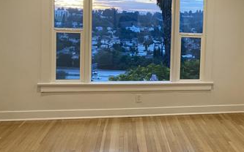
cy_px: 56
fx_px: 352
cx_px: 231
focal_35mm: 53
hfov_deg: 35.4
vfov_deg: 24.3
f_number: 1.8
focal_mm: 4.25
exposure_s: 1/60
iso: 100
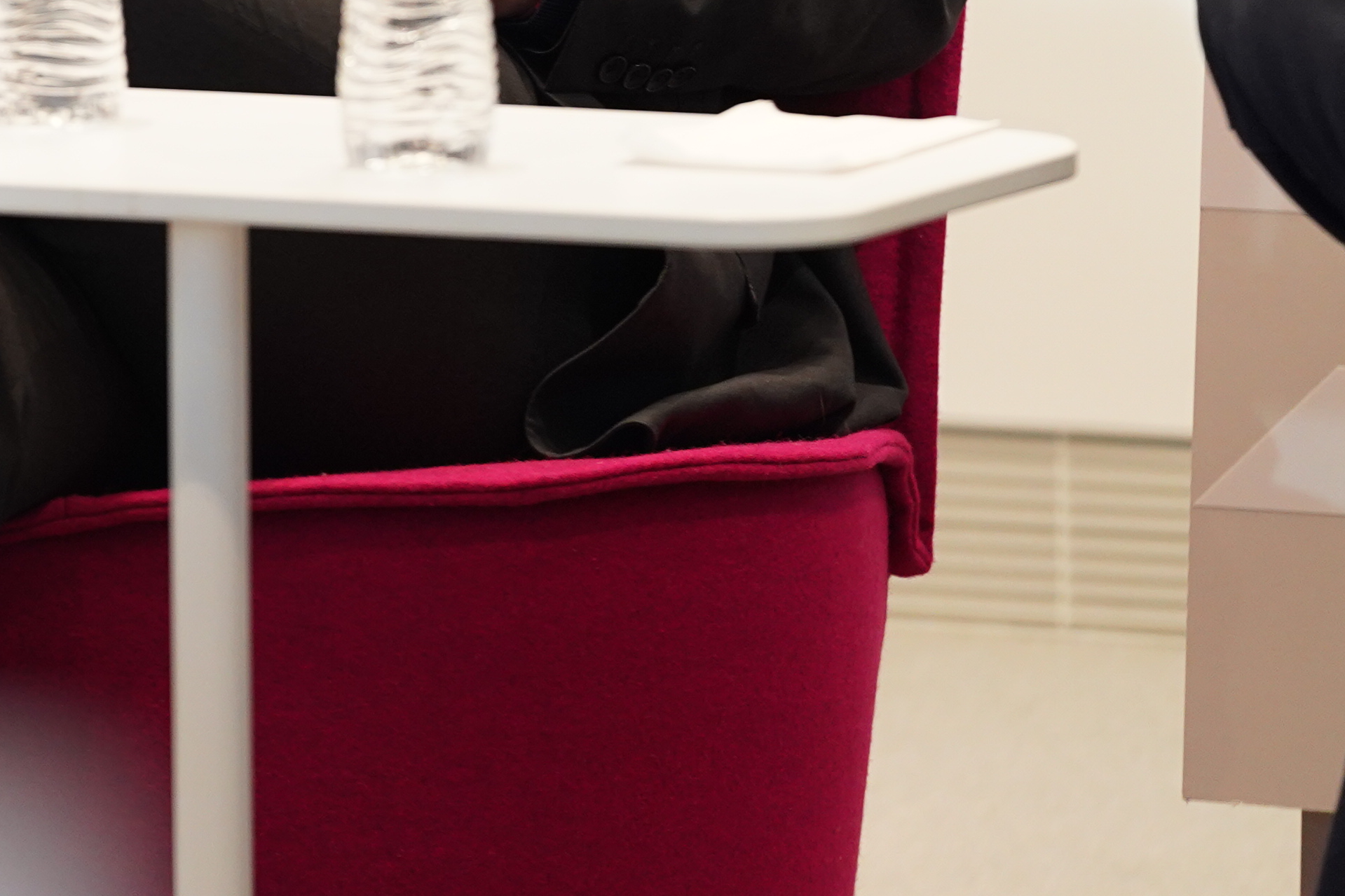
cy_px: -315
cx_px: -511
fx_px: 23123
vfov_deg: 2.2
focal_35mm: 619
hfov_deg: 3.3
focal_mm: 198
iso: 1250
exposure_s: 1/125
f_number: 2.8
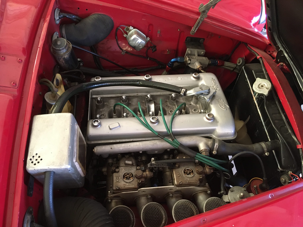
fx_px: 254
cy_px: 114
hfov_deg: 61.7
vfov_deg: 48.2
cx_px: 152
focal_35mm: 29
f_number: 2.2
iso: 200
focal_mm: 4.15
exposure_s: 1/25
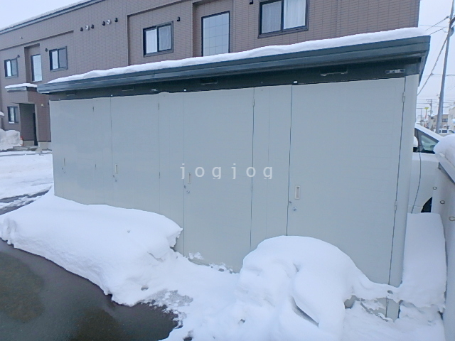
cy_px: 170
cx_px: 228
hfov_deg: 79.0
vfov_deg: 63.4
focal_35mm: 21
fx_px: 276
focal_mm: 3.7
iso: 125
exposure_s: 1/320
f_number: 3.5
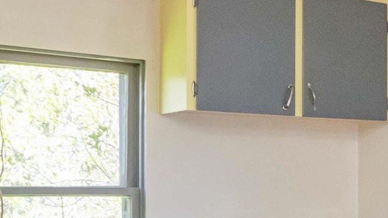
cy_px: 164
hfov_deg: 26.9
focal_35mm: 75
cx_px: 375
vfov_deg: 16.0
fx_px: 771
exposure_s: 1/200
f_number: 6.3
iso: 800
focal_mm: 10
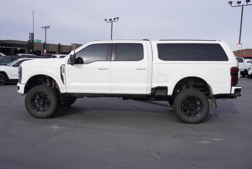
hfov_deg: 53.1
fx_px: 252
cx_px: 126
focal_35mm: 36
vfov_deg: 36.9
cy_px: 84
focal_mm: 24
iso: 100
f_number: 10
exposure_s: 1/125
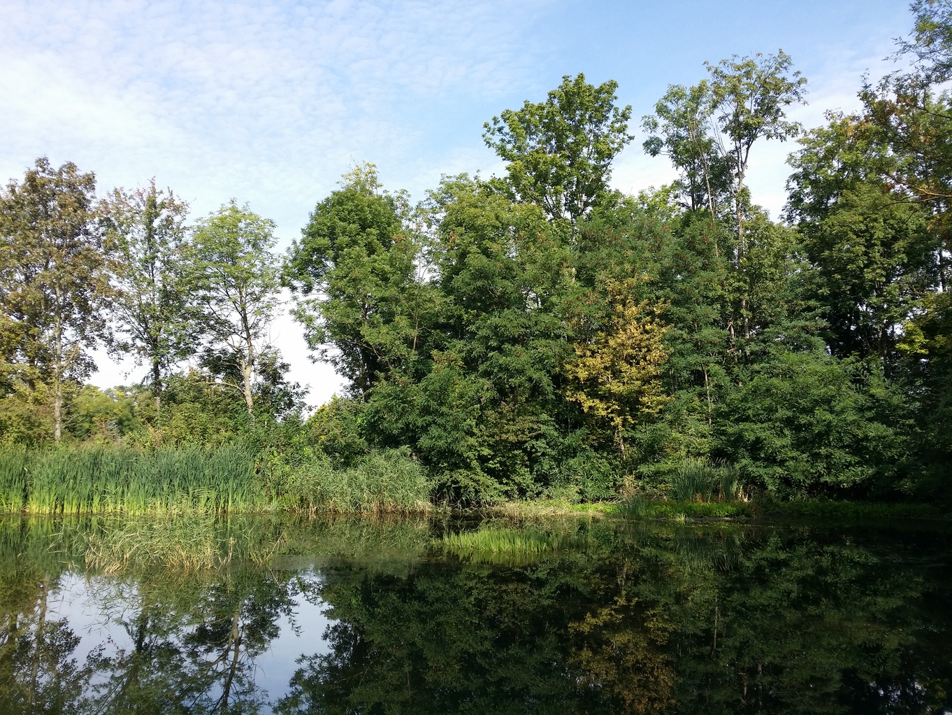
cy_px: 358
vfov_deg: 45.5
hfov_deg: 58.3
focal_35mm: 31
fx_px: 853
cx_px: 476
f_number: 2.2
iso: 50
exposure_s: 1/622
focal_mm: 4.13
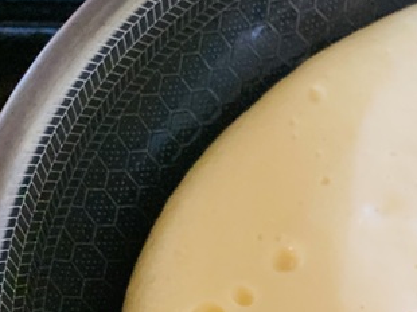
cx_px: 580
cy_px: 381
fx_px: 1011
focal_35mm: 84
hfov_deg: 20.7
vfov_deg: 16.7
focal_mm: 4.25
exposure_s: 1/60
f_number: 1.8
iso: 250
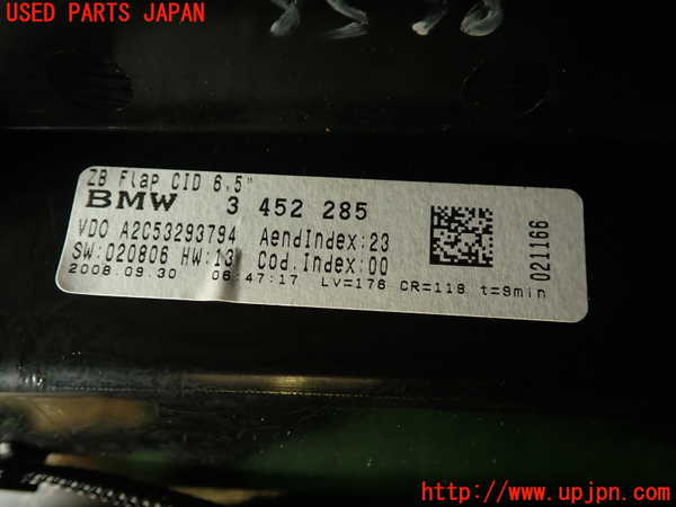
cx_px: 338
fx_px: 625
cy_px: 254
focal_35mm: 32
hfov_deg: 56.8
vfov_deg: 44.2
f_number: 2.4
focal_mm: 5.79
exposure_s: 1/40
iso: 200
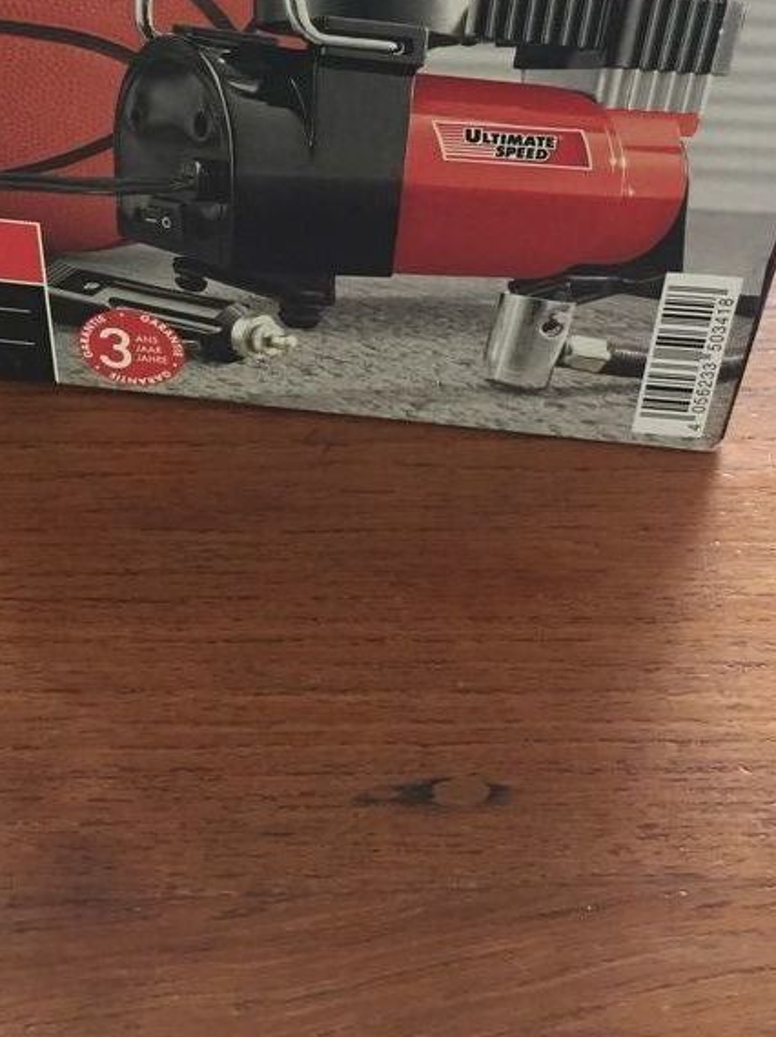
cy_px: 228
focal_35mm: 51
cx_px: 240
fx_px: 1526
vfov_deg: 36.4
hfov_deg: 28.3
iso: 200
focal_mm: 4.15
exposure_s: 1/33
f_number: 2.2
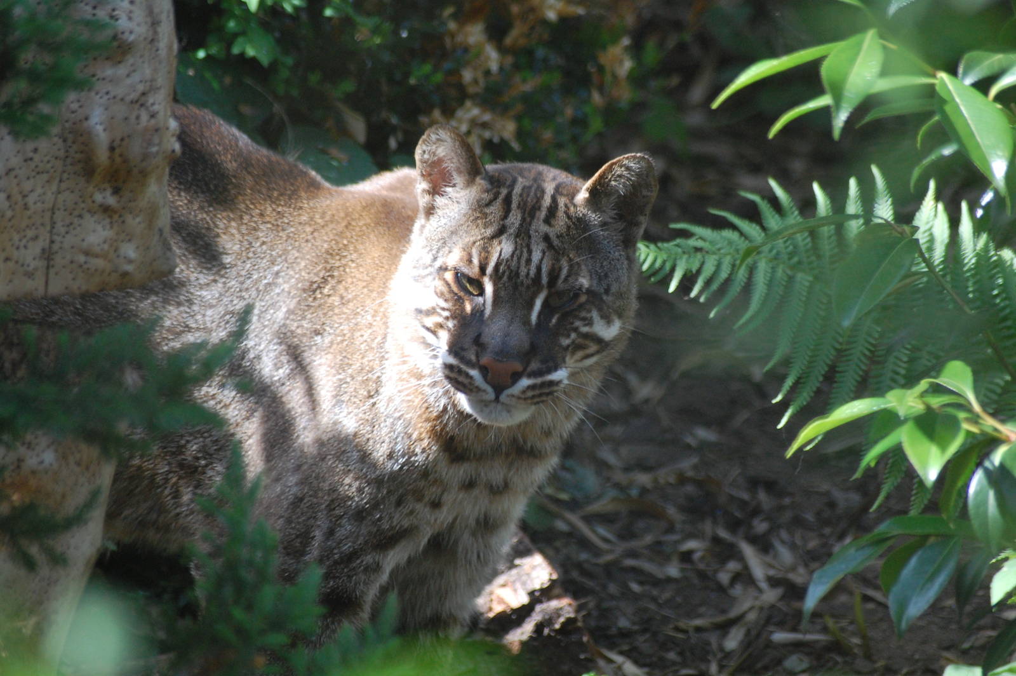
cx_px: 508
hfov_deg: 6.9
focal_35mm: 300
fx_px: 8459
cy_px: 338
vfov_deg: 4.6
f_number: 5.6
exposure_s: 1/250
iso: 800
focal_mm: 200
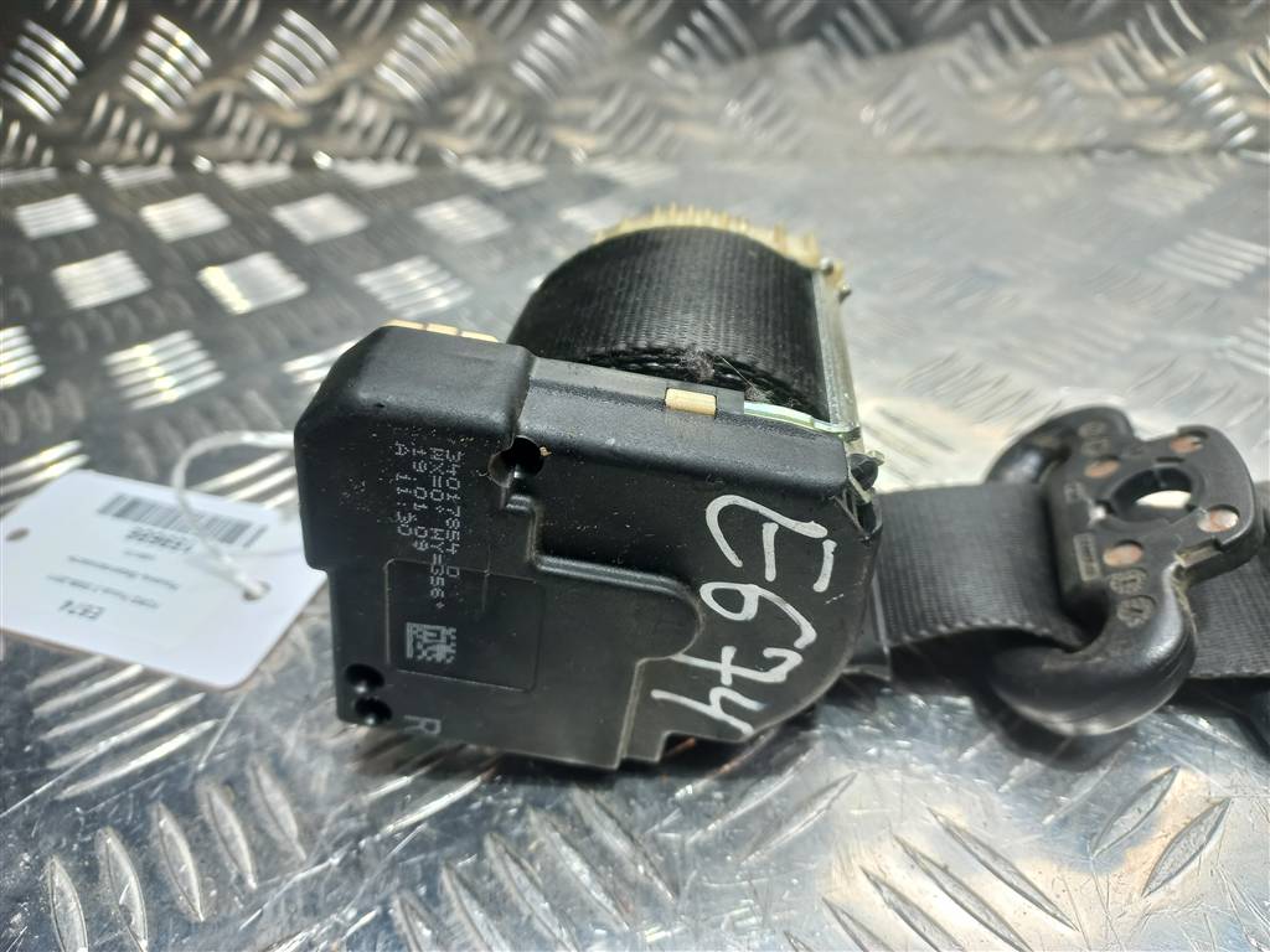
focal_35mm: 25
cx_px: 635
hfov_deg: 69.4
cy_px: 476
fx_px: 917
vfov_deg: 54.9
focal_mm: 4.6
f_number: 1.8
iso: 50
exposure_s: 1/50
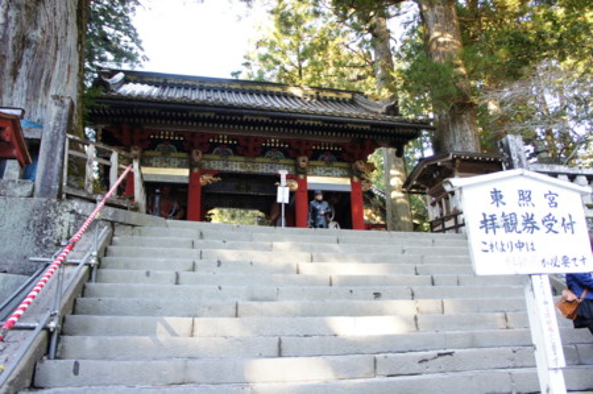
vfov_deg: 45.6
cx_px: 296
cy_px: 197
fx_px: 469
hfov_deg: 64.6
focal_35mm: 28
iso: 200
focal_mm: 19
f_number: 3.5
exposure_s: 1/25
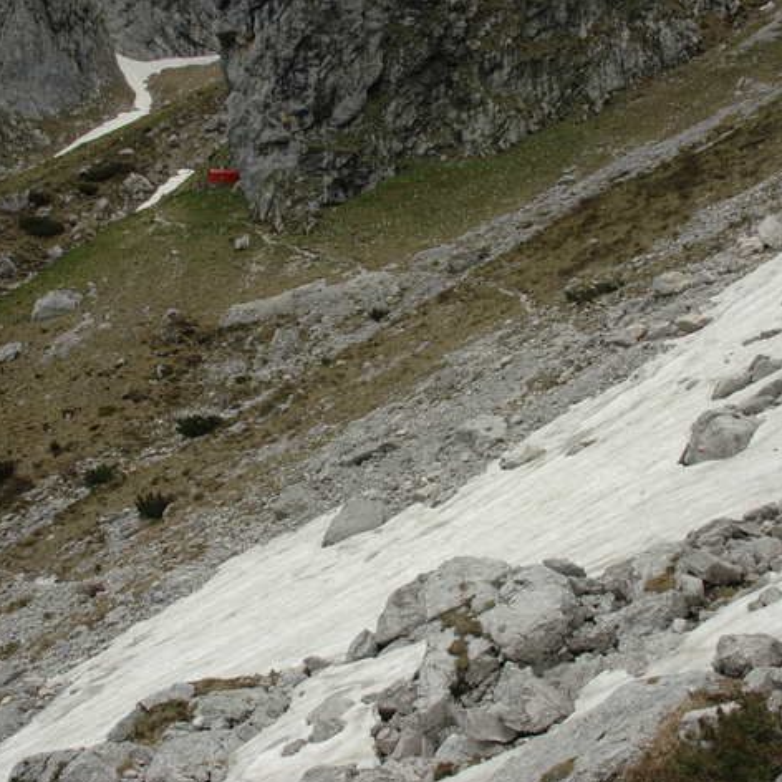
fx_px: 895
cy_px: 393
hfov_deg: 47.2
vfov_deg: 47.2
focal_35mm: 35
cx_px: 401
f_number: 9
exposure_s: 1/320
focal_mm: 18
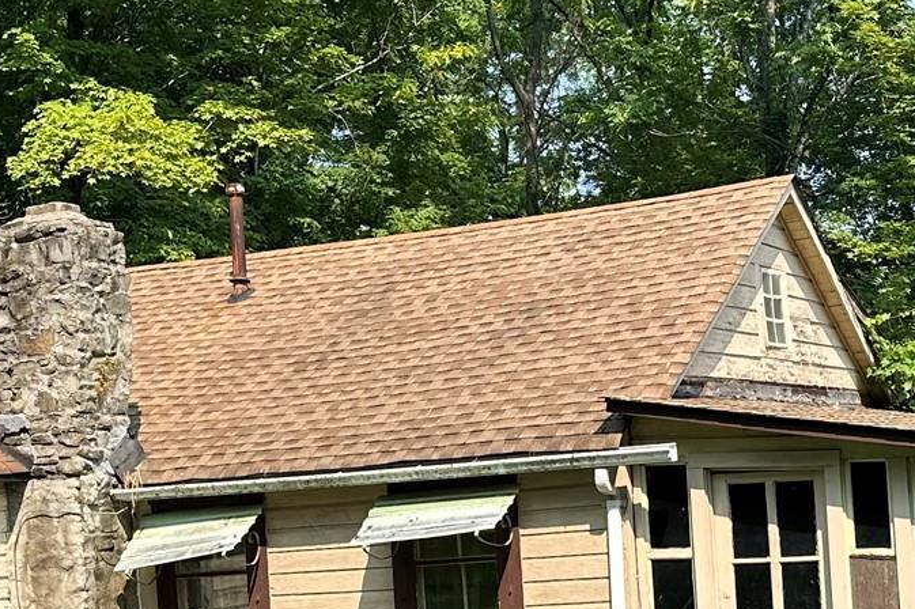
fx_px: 1931
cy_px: 518
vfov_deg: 17.7
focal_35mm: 76
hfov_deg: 26.6
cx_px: 373
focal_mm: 6.86
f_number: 1.78
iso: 80
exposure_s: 1/1692
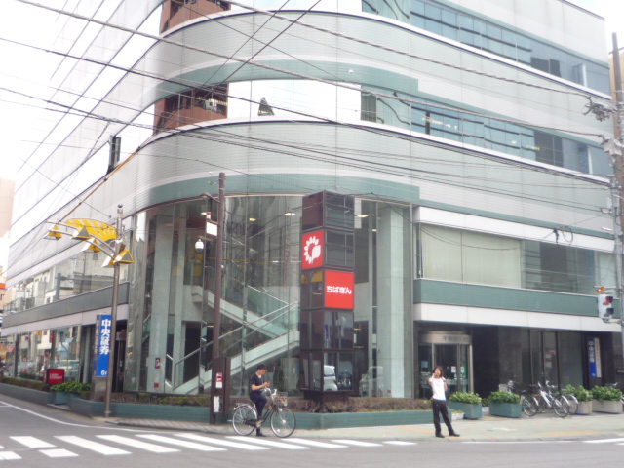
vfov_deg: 37.7
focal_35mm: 38
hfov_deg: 49.0
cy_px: 234
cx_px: 312
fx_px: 685
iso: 100
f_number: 2.8
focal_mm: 4.4
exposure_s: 1/250
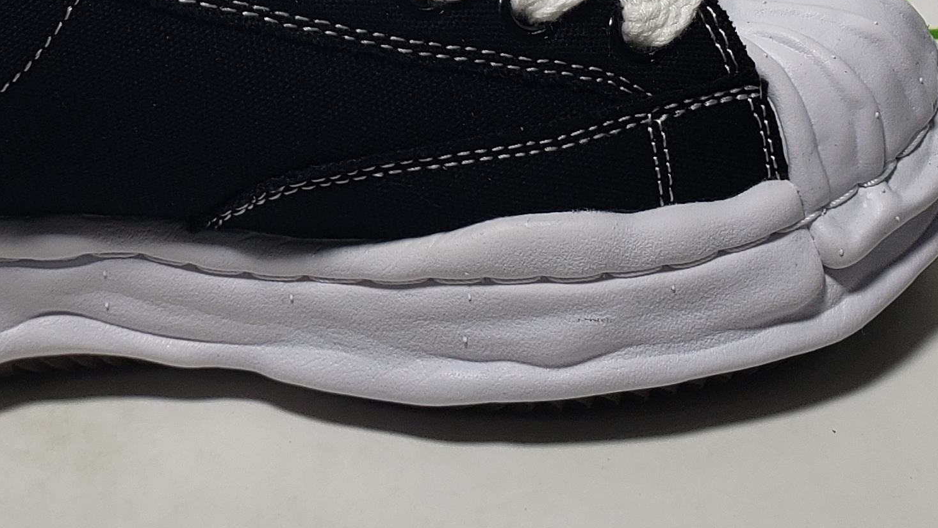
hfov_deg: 26.6
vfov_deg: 14.2
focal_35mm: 78
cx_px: 174
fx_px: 1940
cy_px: -342
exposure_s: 1/234
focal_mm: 4.3
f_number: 2.4
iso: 50
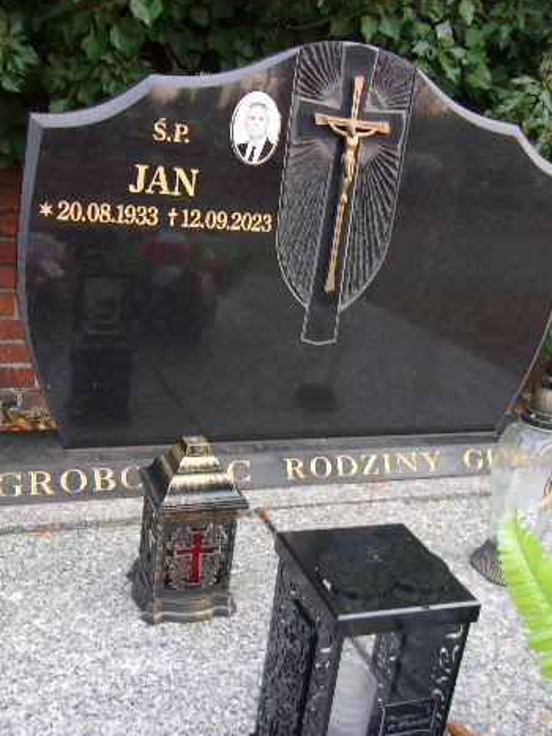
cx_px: 252
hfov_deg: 38.6
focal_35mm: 37
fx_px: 787
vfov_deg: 50.1
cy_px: 370
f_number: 3
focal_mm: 4.9
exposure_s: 1/38
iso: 80
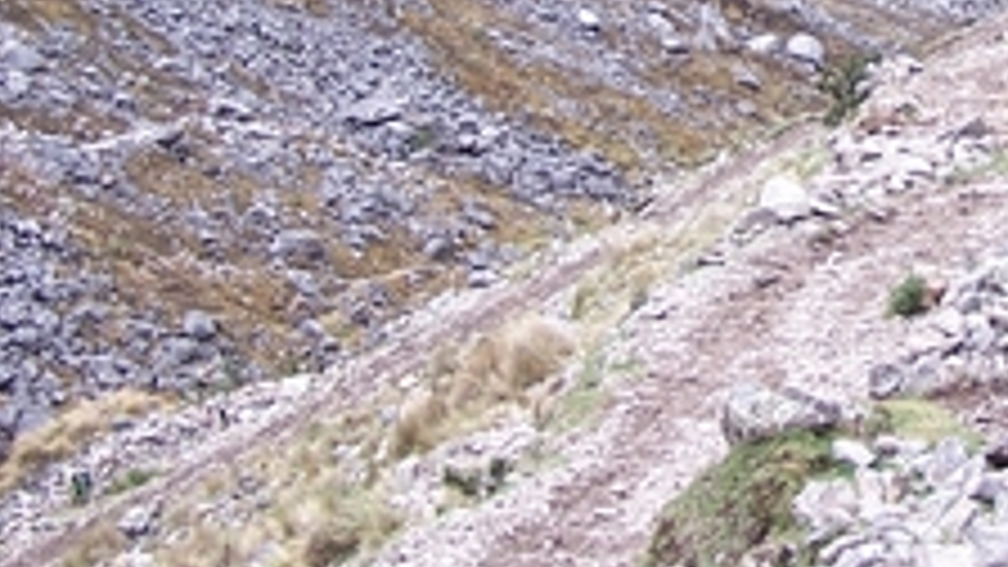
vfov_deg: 10.7
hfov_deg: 19.0
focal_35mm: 111
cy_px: -99
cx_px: 900
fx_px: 2967
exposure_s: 1/250
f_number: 2.8
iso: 80
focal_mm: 6.3
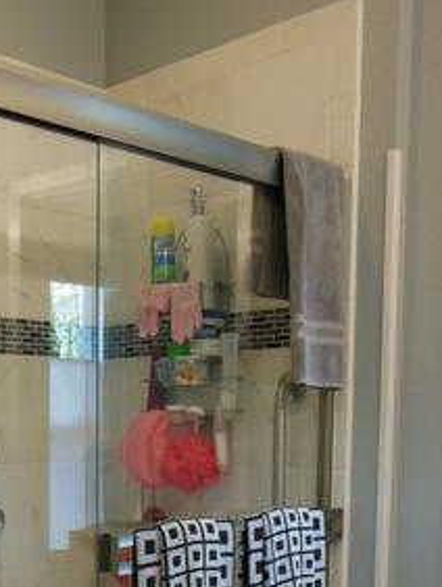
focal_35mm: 54
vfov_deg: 33.4
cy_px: 542
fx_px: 918
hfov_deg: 26.7
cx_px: 100
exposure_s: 1/50
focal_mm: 5.2
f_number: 3.3
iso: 400
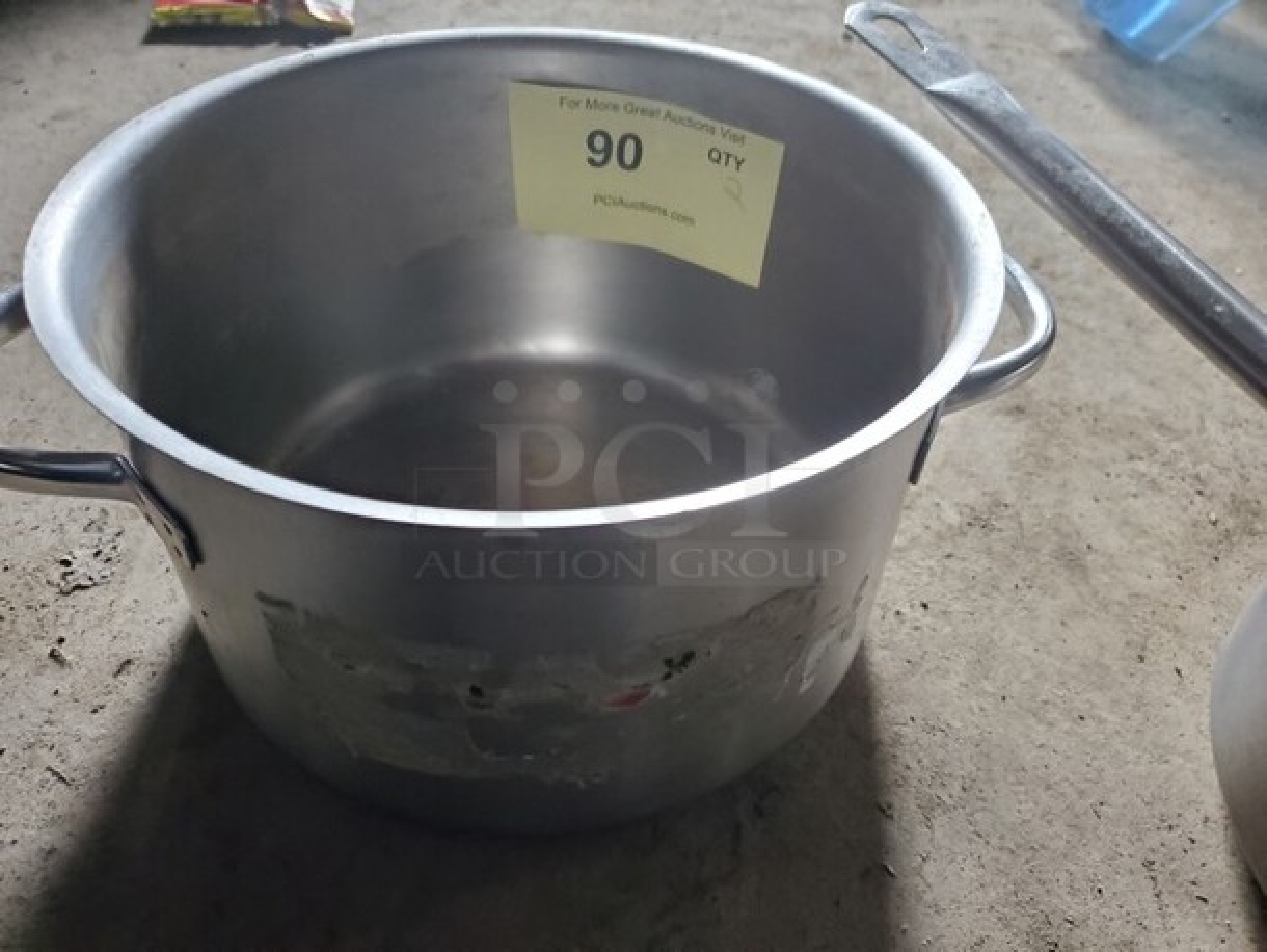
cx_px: 634
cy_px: 476
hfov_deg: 67.3
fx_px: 952
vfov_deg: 53.1
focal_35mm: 26
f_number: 1.5
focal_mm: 4.3
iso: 500
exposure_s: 1/120
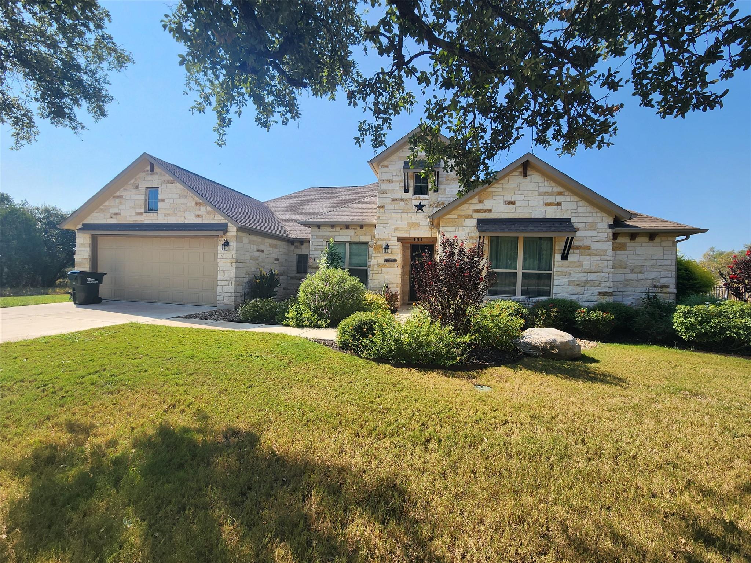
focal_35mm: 13
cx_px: 376
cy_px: 282
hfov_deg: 106.2
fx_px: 282
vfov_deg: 89.9
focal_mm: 2.2
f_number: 2.2
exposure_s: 1/1681
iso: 50
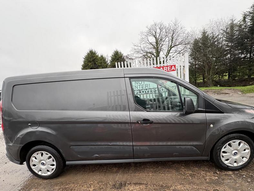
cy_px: 105
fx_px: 117
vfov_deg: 77.9
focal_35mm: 16
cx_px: 129
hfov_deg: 94.5
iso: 80
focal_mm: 2.22
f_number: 2.2
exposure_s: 1/99
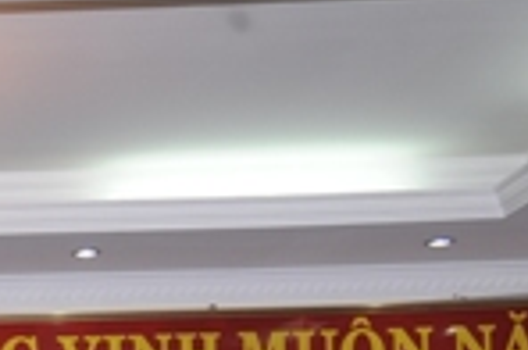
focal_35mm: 130
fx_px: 1903
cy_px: 679
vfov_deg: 9.8
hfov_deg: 14.4
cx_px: -341
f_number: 5.6
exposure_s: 1/60
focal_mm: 32
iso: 500
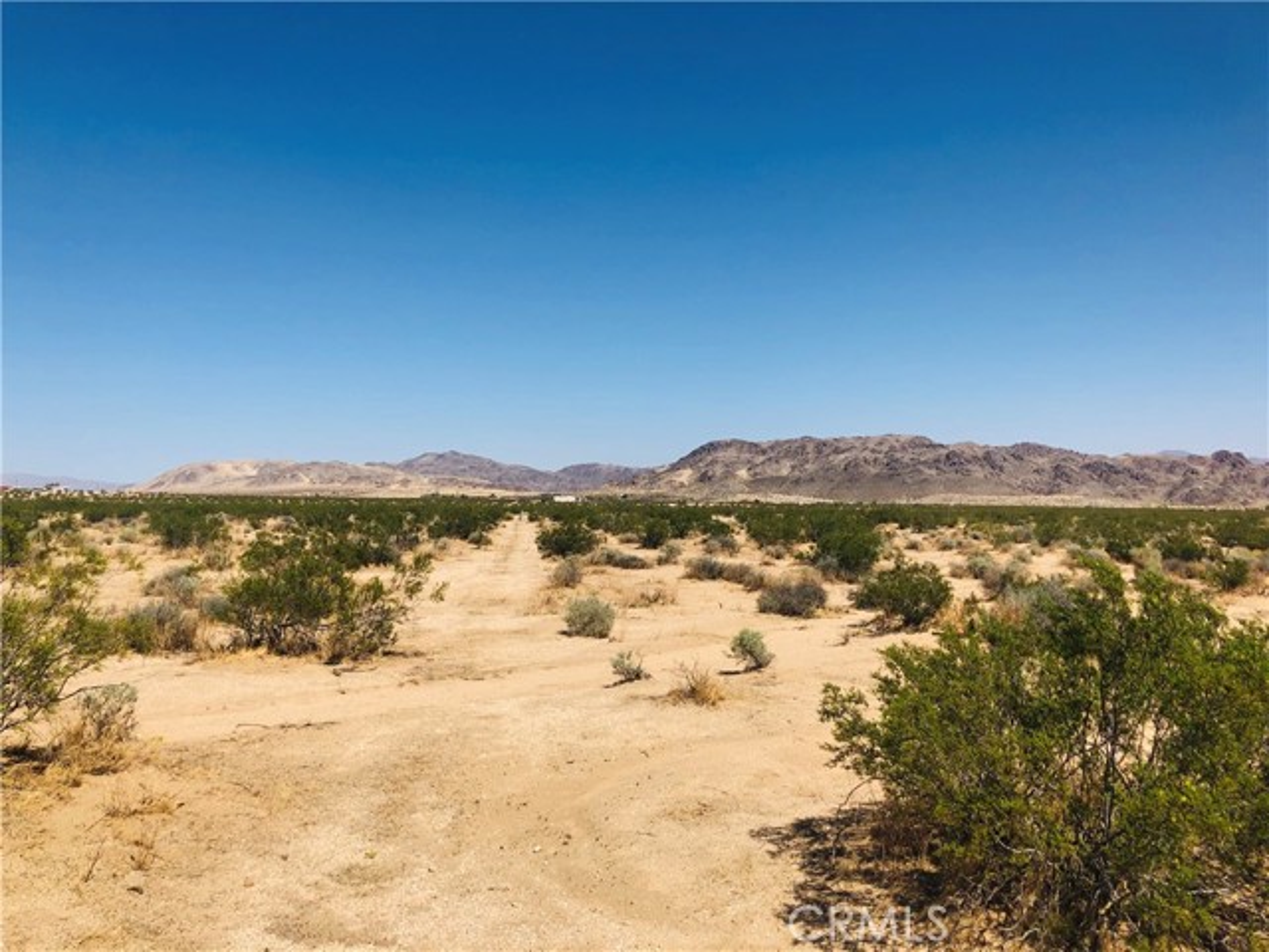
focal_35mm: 28
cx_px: 634
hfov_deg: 63.4
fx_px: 1026
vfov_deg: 49.7
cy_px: 476
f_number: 1.8
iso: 25
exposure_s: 1/3690
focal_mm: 4
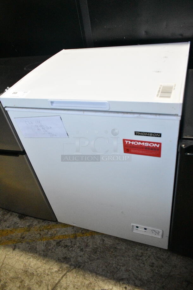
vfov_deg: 67.3
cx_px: 96
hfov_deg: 48.0
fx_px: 217
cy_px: 145
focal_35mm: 27
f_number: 5.6
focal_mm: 18
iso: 6400
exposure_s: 1/640
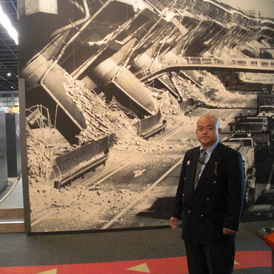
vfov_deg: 39.2
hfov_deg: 38.9
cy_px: 136
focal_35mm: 43
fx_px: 385
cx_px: 105
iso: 800
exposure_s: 1/25
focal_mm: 6.3
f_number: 2.8
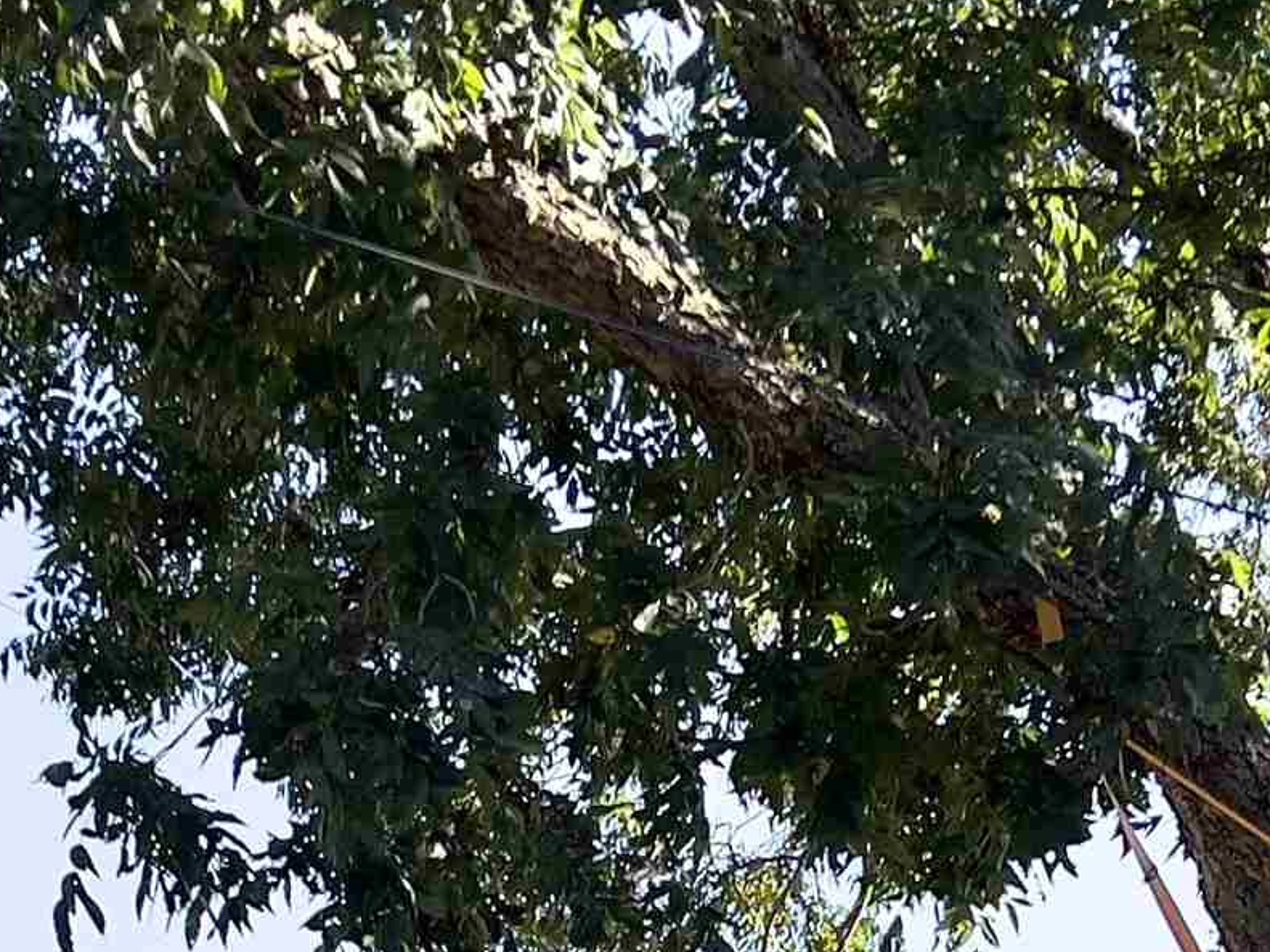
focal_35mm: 101
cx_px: 567
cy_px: 1575
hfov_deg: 19.4
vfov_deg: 13.5
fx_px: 3705
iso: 50
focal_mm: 5.7
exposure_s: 1/1779
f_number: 1.5
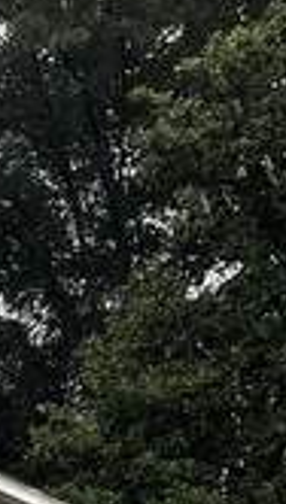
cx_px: -609
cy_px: 923
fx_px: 2025
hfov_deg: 7.1
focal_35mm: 151
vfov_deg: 12.8
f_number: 1.78
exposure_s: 1/121
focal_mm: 6.86
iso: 100
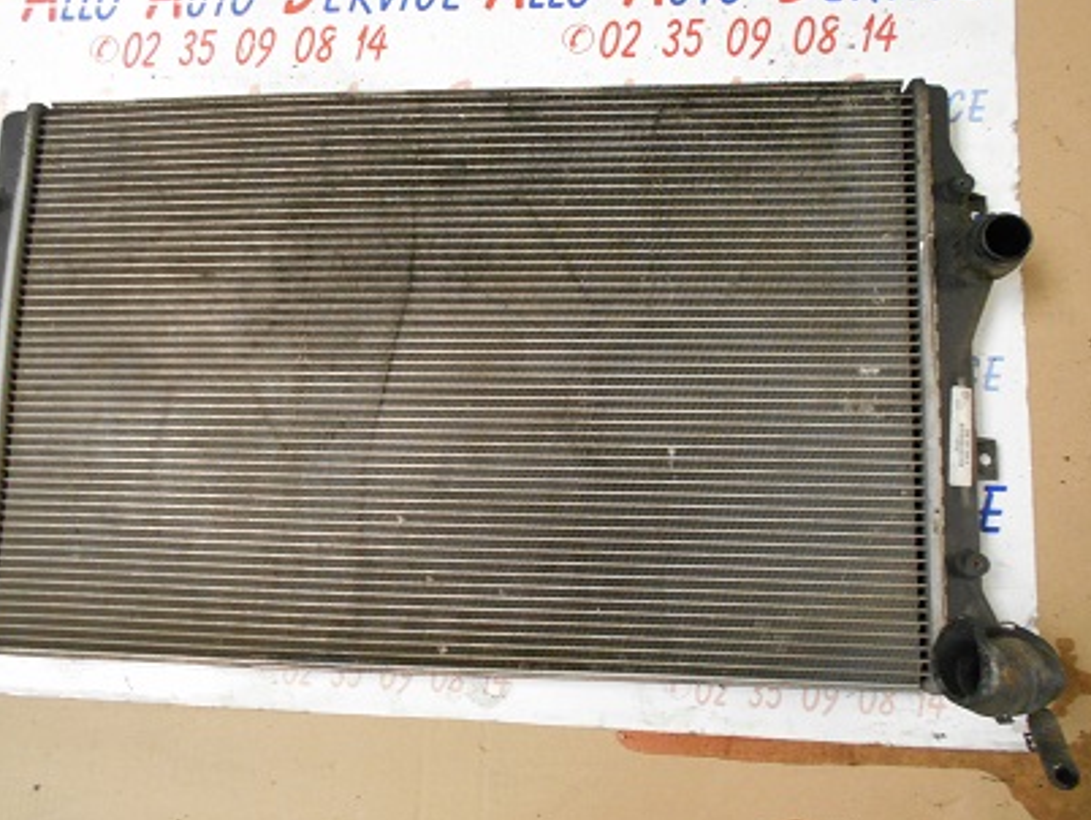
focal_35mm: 30
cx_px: 516
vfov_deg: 46.8
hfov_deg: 59.9
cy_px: 394
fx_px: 946
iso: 450
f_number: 3.2
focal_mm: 4.6
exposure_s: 1/25
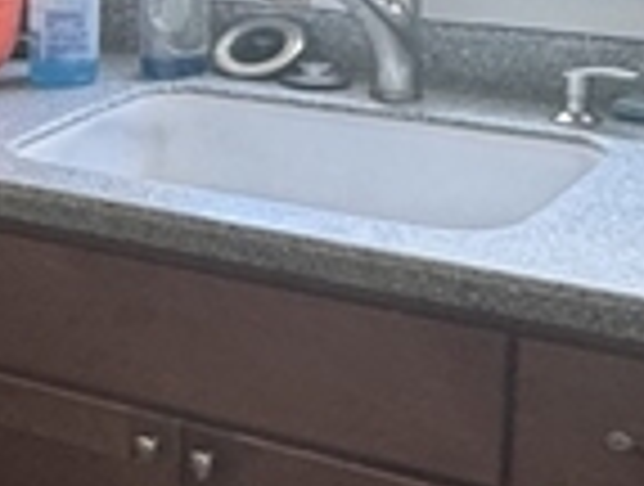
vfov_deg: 14.7
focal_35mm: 100
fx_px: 1865
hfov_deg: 17.5
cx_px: -329
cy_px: 40
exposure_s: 1/99
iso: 200
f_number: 2.2
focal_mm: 2.22
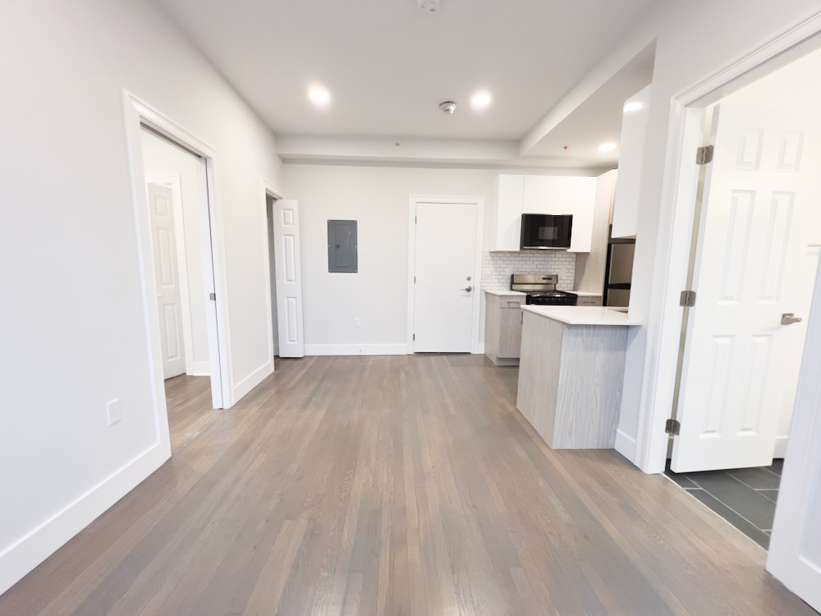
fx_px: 308
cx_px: 410
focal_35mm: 13
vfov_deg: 89.9
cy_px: 308
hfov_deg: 106.2
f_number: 1.8
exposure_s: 1/60
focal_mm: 1.57
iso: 160
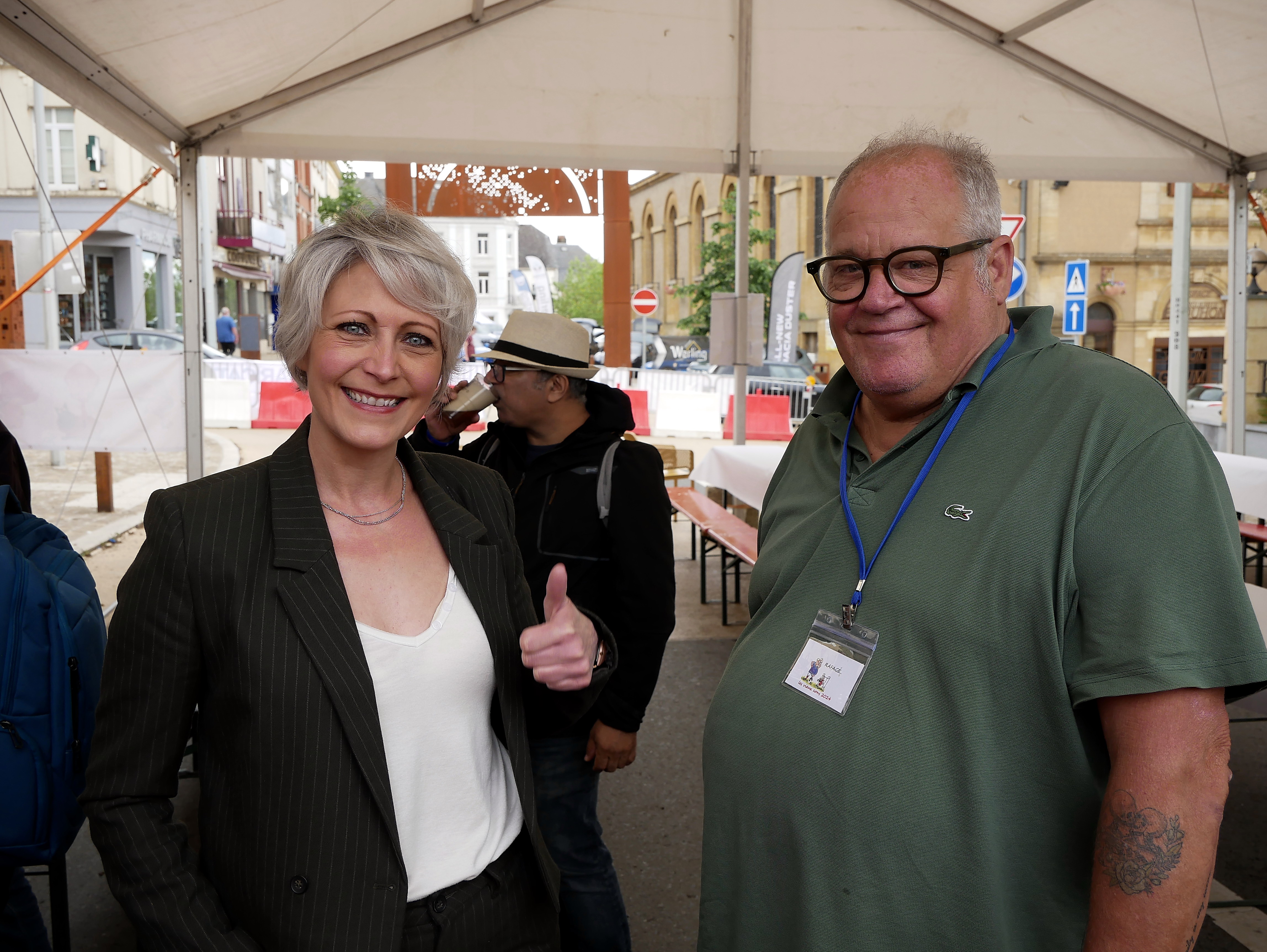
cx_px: 634
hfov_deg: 51.3
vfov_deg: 39.7
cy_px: 476
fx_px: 1318
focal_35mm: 36
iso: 200
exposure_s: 1/160
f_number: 5.6
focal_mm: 18
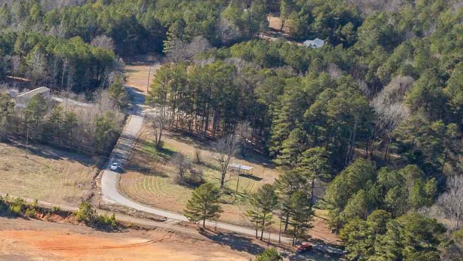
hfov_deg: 17.5
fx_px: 1314
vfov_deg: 11.1
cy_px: 303
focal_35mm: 107
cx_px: -274
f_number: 5
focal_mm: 10.26
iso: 100
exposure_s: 1/500
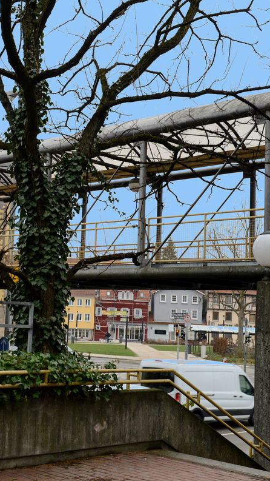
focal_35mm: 57
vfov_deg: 36.6
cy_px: 241
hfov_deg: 20.9
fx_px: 726
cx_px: 65
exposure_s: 1/125
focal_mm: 36
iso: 800
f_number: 7.1
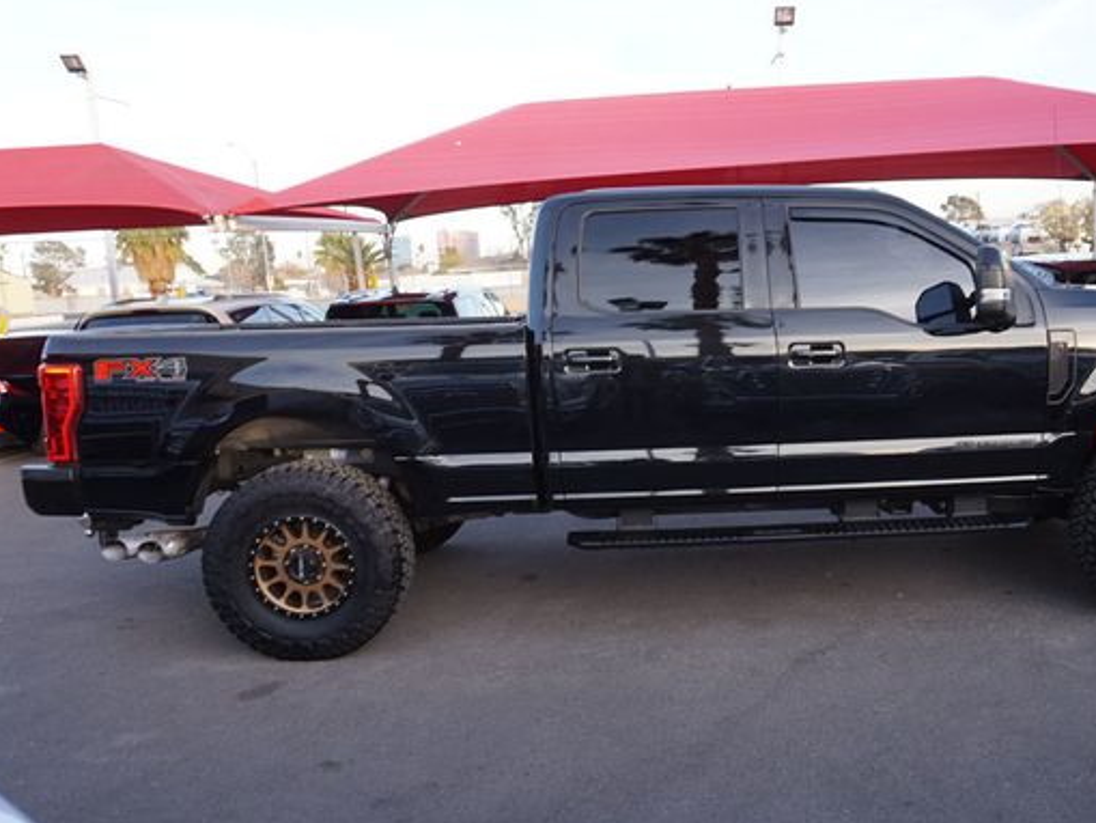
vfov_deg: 48.2
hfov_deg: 61.0
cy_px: 390
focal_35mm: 29
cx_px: 668
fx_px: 918
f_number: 5
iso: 100
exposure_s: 1/80
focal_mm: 16
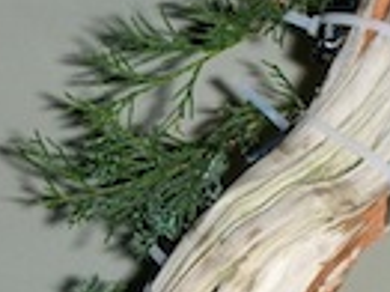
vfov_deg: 9.2
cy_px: 212
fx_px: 1801
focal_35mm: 160
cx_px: 274
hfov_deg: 12.3
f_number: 3
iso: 50
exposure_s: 1/60.1
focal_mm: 5.8
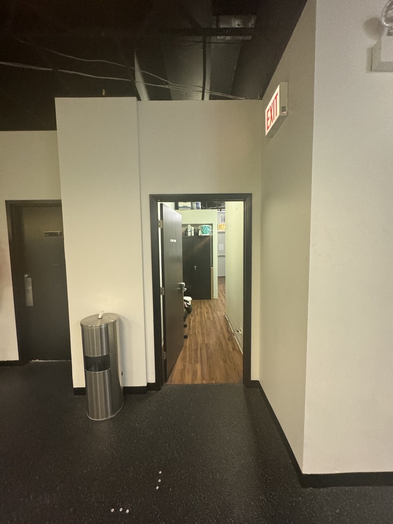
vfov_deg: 102.1
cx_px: 196
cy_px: 262
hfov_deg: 85.7
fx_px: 212
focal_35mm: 14
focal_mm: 2.22
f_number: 2.2
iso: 500
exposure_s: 1/60
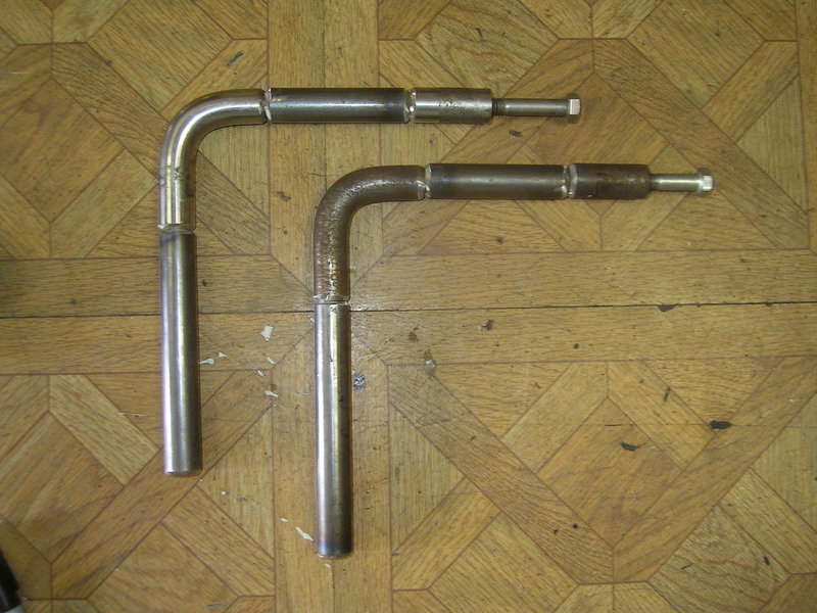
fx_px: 850
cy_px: 306
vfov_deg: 39.7
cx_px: 408
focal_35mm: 36
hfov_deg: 51.4
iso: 100
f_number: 2.8
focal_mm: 5.6
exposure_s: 1/30
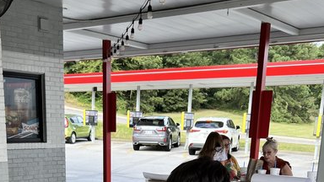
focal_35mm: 59
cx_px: 122
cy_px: 278
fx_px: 507
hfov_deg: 35.3
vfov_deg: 18.0
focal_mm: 5.7
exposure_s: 1/374
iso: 50
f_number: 1.5
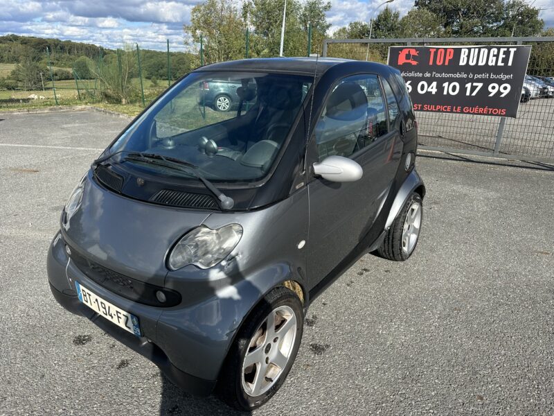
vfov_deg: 56.8
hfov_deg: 71.6
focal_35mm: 24
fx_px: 384
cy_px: 208
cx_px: 277
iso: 80
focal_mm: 6.86
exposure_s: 1/3247
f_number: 1.78
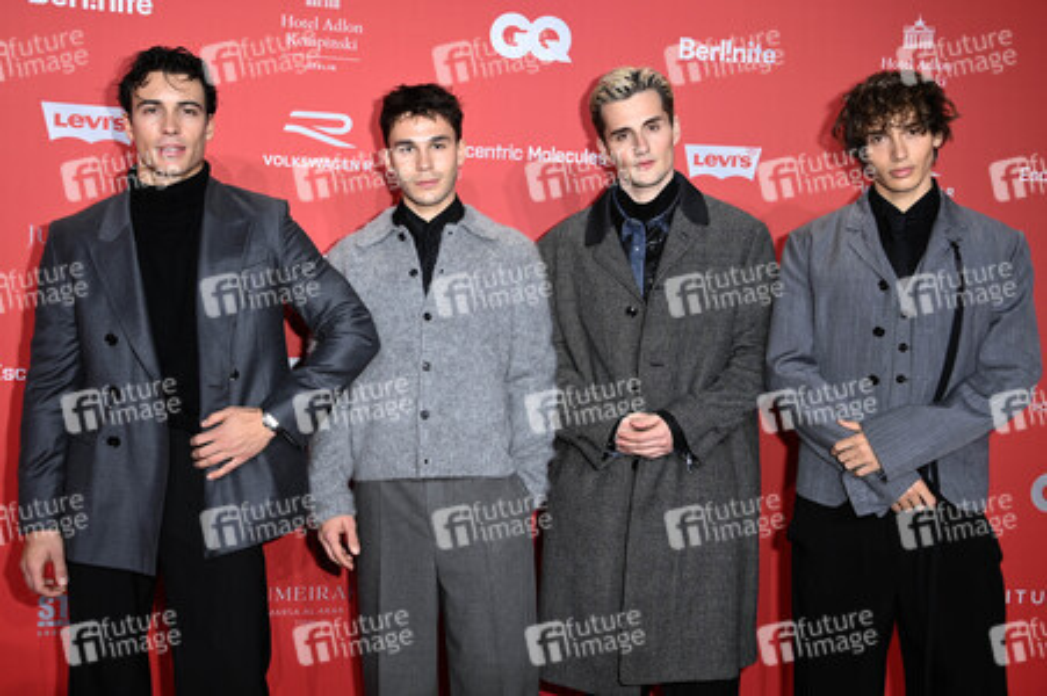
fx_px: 1162
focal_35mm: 40
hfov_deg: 48.5
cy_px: 348
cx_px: 524
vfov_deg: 33.4
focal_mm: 40
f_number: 5.6
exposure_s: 1/250
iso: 1000
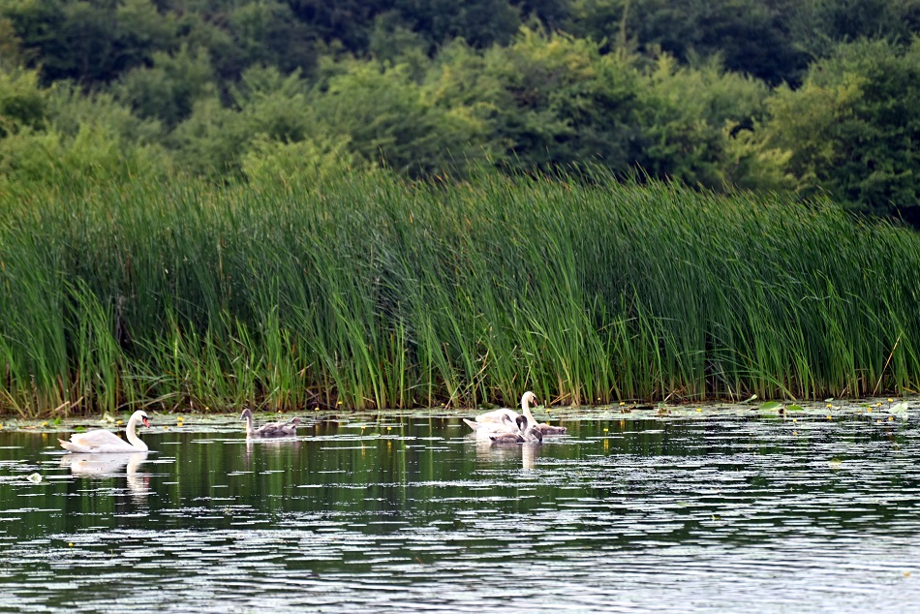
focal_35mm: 300
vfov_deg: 4.6
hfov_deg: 6.9
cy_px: 307
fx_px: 7669
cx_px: 460
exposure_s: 1/500
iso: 200
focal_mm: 300
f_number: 5.6
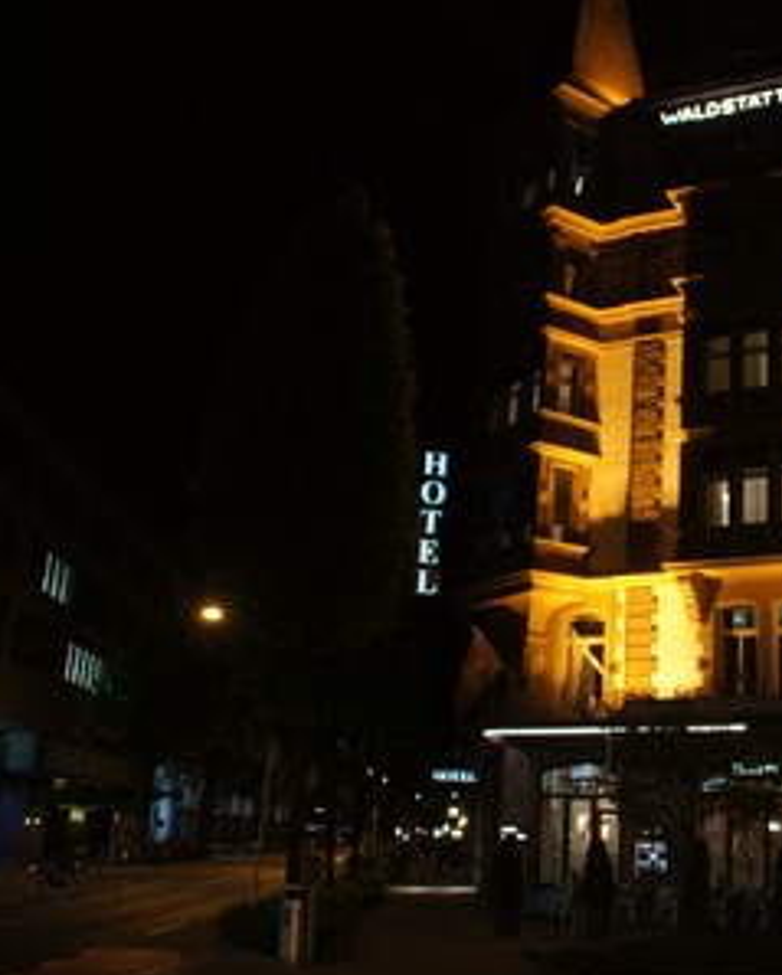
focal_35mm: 39
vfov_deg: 46.8
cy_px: 492
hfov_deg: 35.3
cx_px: 749
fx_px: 1127
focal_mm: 18
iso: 1000
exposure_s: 1/30
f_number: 3.5
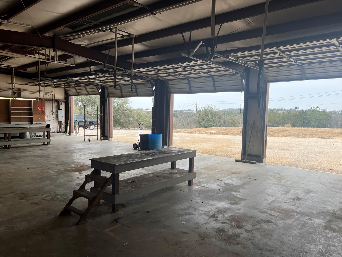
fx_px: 257
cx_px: 171
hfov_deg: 67.3
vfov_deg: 53.1
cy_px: 128
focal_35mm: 26
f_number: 1.5
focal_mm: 5.7
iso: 50
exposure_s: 1/924
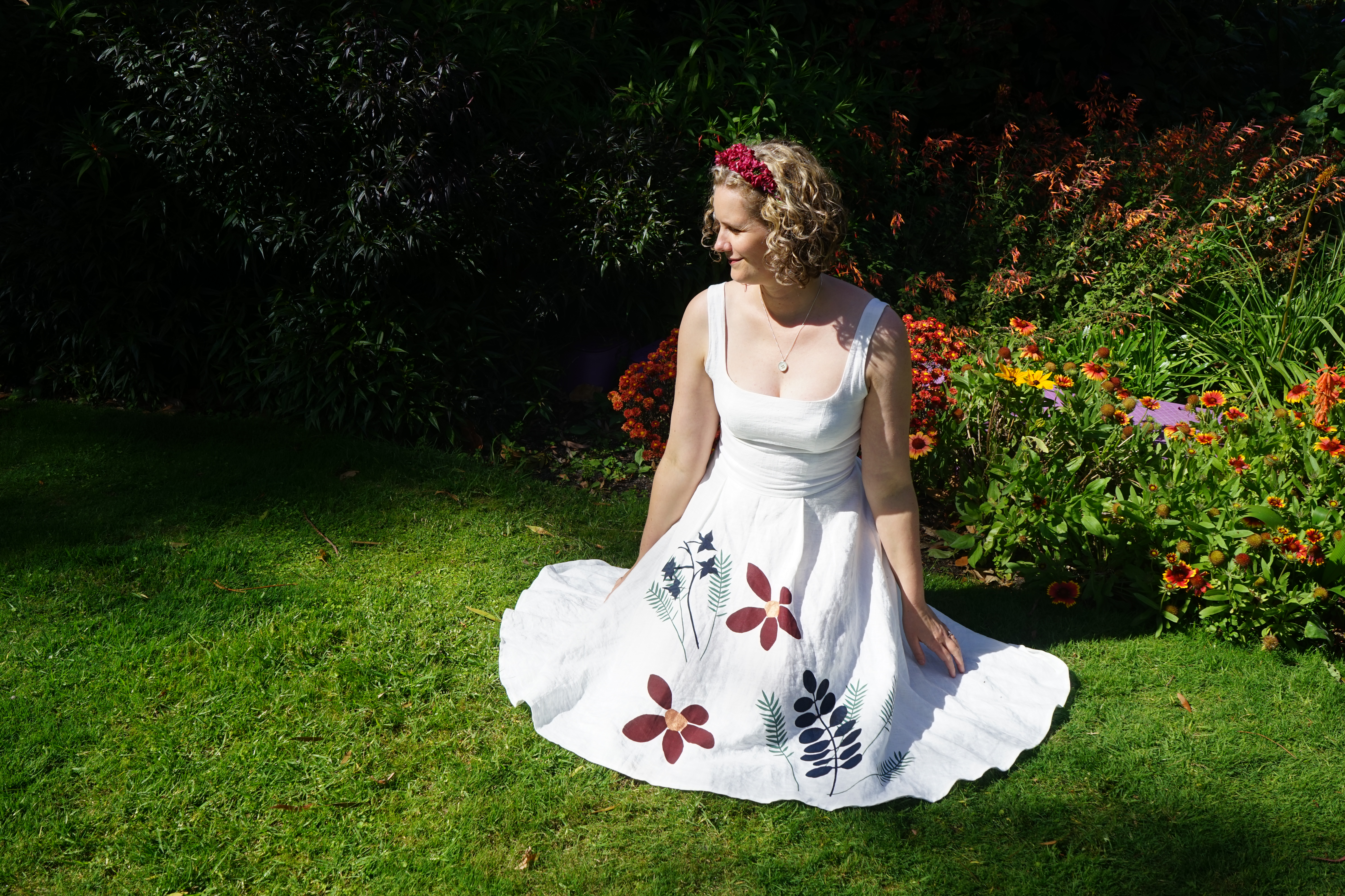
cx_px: 672
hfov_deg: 53.1
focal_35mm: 36
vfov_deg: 36.9
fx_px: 1345
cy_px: 448
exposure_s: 1/160
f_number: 11
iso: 100
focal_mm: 36
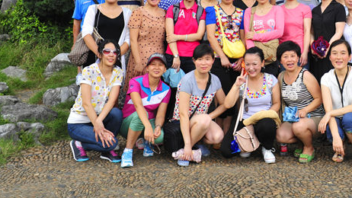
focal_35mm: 58
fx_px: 541
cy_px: 3
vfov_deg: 20.1
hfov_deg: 34.7
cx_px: 290
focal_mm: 32
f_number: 8
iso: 200
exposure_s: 1/40
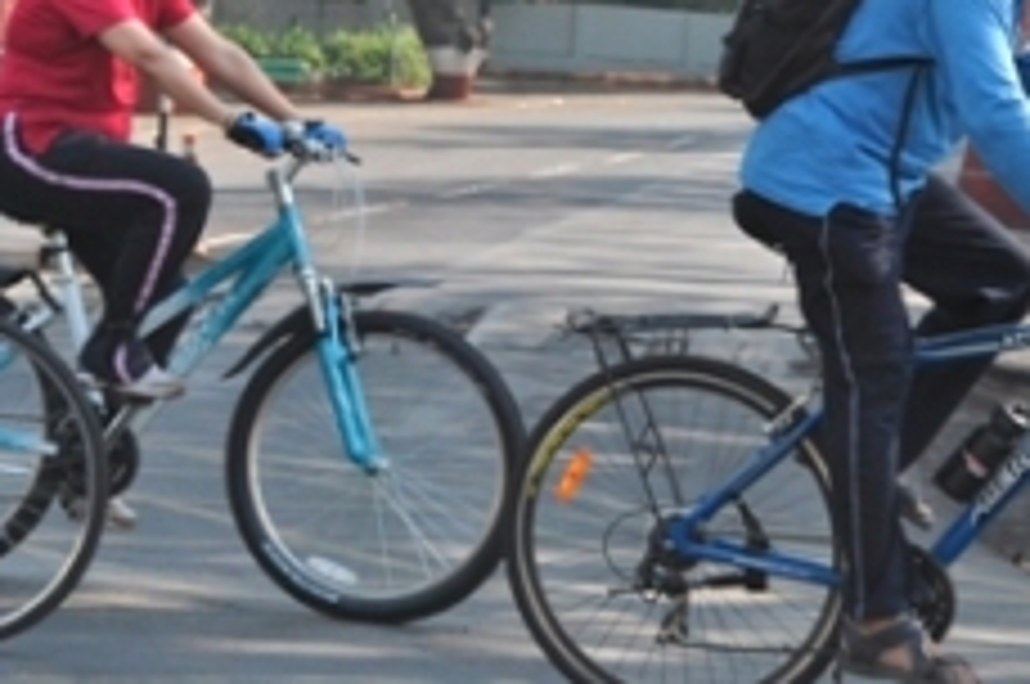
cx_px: 202
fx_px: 4857
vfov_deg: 8.0
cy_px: -9
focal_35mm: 170
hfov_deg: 12.1
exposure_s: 1/320
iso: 400
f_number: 9
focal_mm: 52
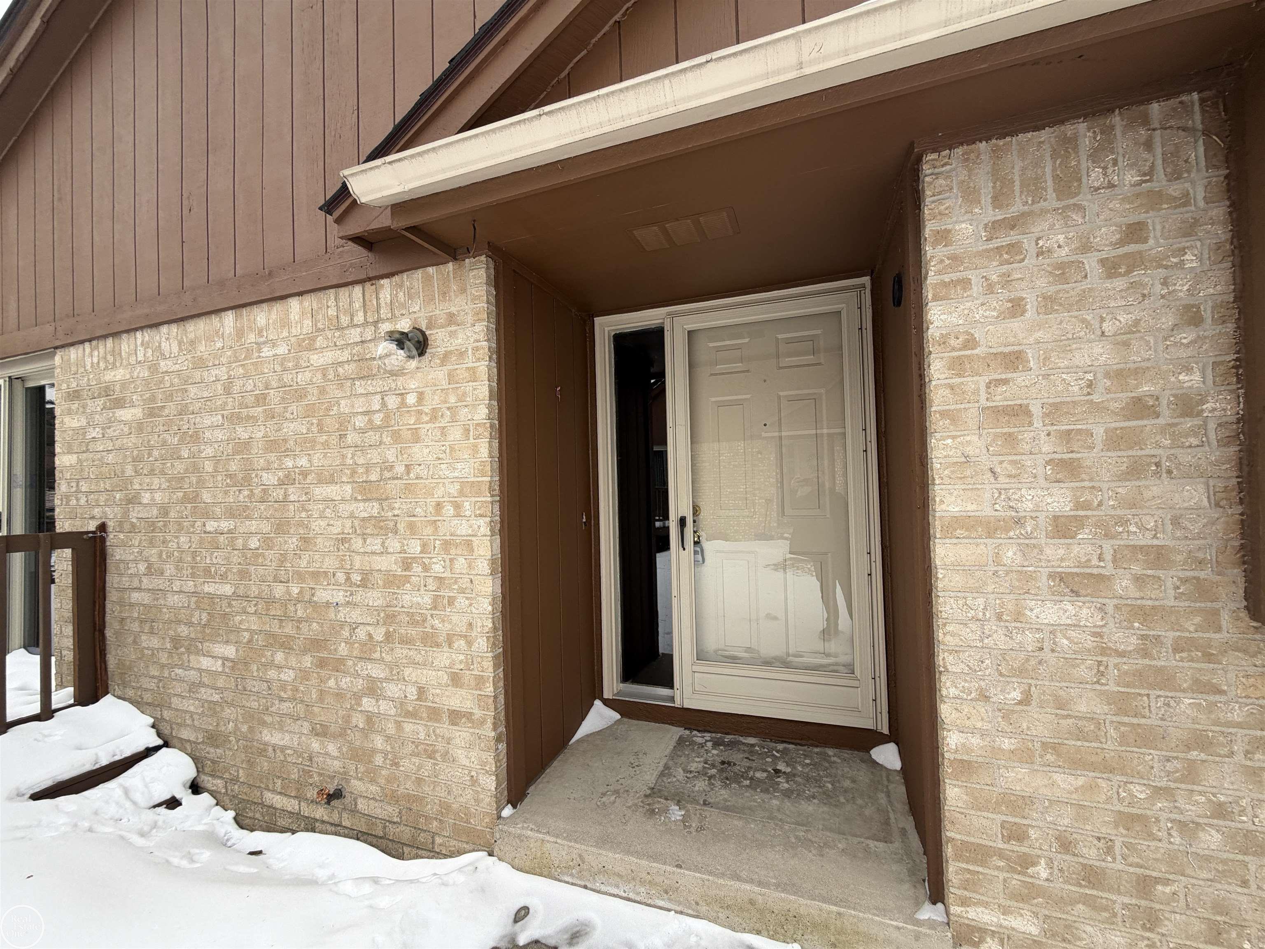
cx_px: 632
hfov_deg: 102.1
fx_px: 512
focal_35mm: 14
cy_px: 474
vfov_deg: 85.7
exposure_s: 1/223
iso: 40
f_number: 2.2
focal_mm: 2.22
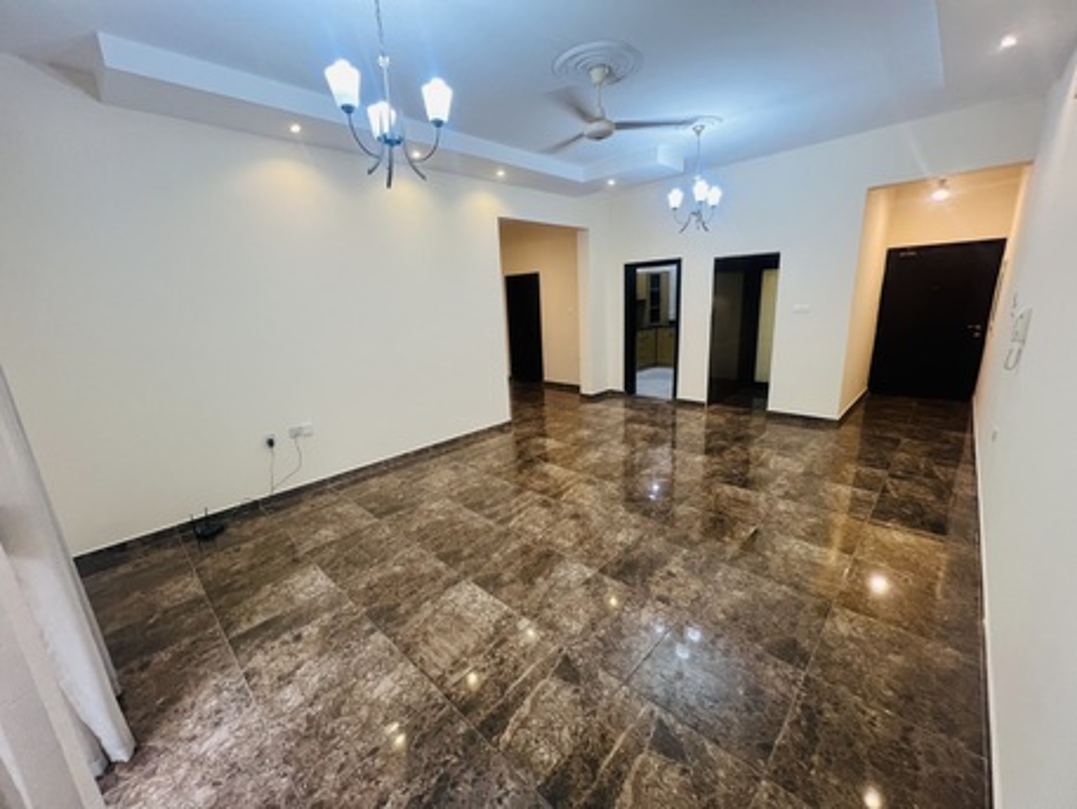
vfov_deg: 89.9
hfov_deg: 106.2
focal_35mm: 13
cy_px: 404
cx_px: 538
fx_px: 405
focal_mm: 1.57
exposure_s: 1/50
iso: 200
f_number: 1.8
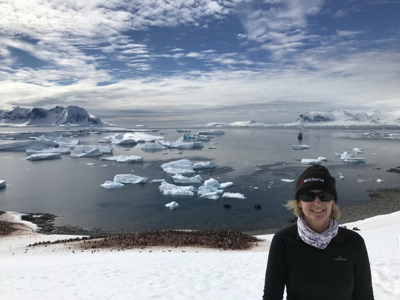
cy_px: 150
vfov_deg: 49.7
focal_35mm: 28
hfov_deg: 63.4
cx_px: 200
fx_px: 324
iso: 20
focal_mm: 3.99
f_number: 1.8
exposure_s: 1/8000
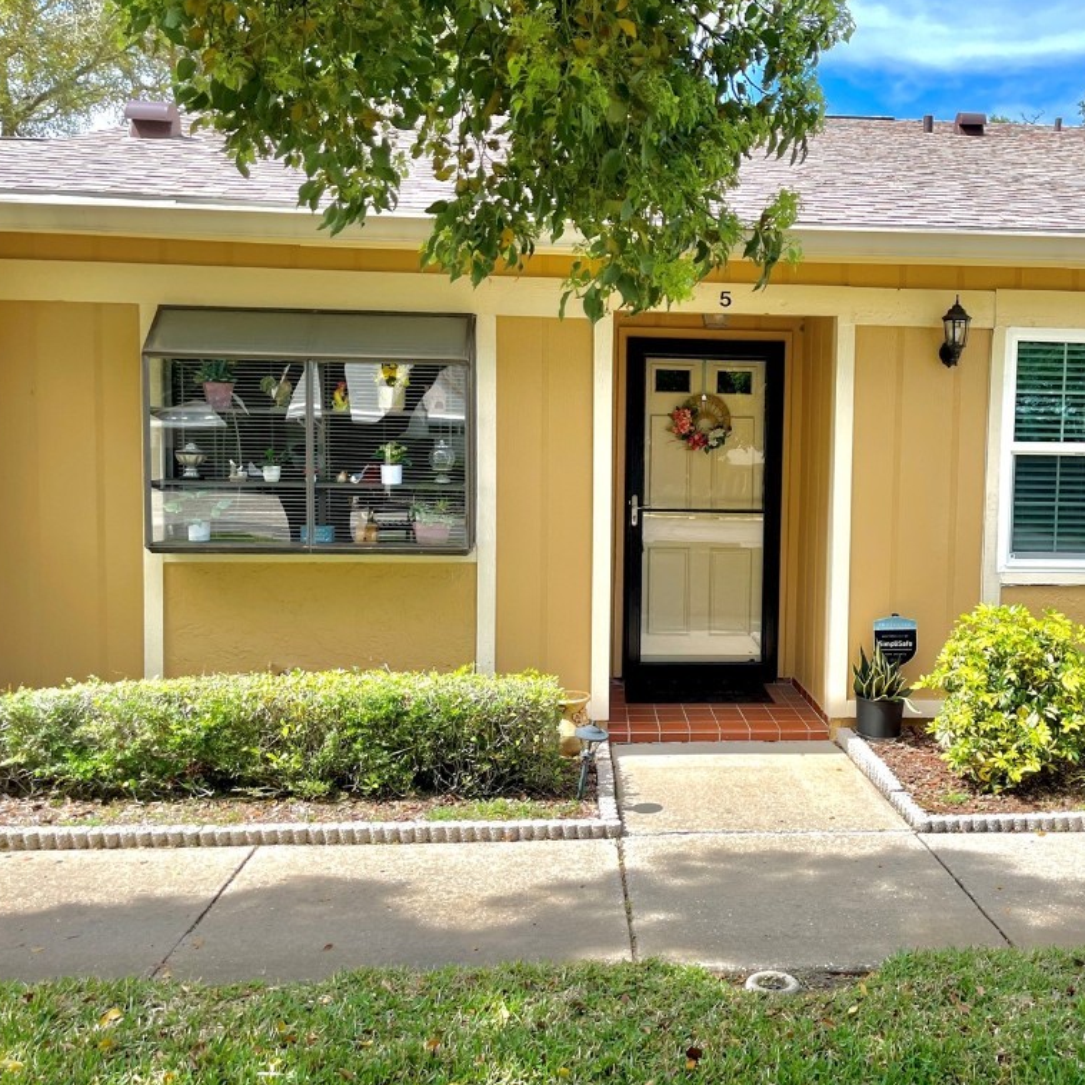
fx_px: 1099
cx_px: 713
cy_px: 542
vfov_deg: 52.5
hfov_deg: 51.7
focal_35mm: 31
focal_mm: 5.1
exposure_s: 1/1355
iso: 50
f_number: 1.6
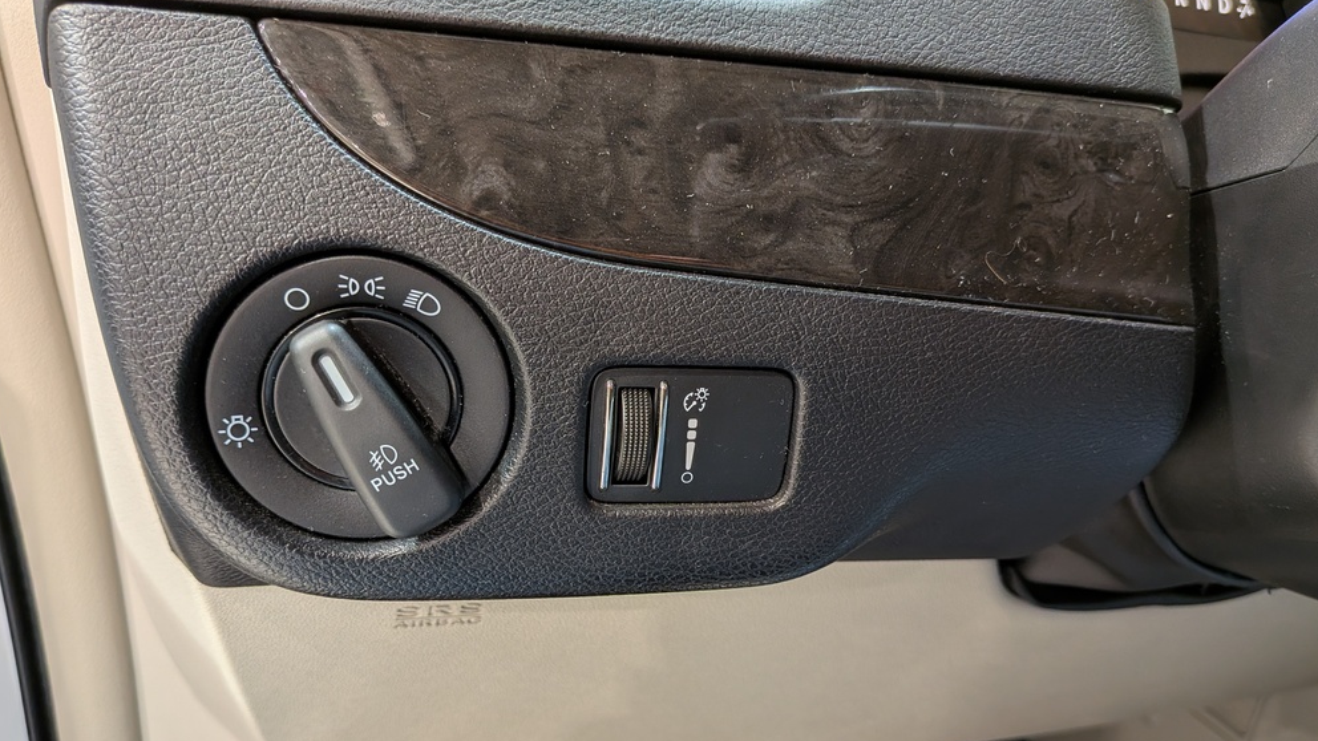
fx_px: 944
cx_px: 647
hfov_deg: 69.9
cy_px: 450
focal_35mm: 27
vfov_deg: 42.7
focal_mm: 4.53
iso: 26
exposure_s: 1/32.5
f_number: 1.7
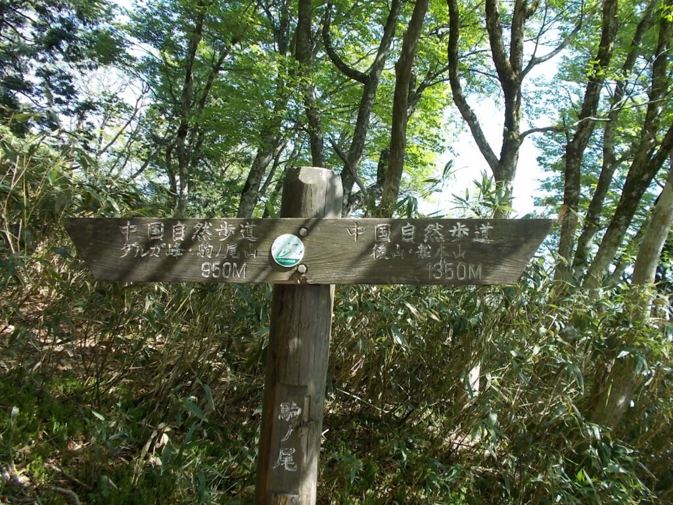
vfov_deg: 53.1
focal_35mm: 26
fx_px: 505
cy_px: 252
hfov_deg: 67.3
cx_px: 336
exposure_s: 1/125
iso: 80
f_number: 3.2
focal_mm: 4.6
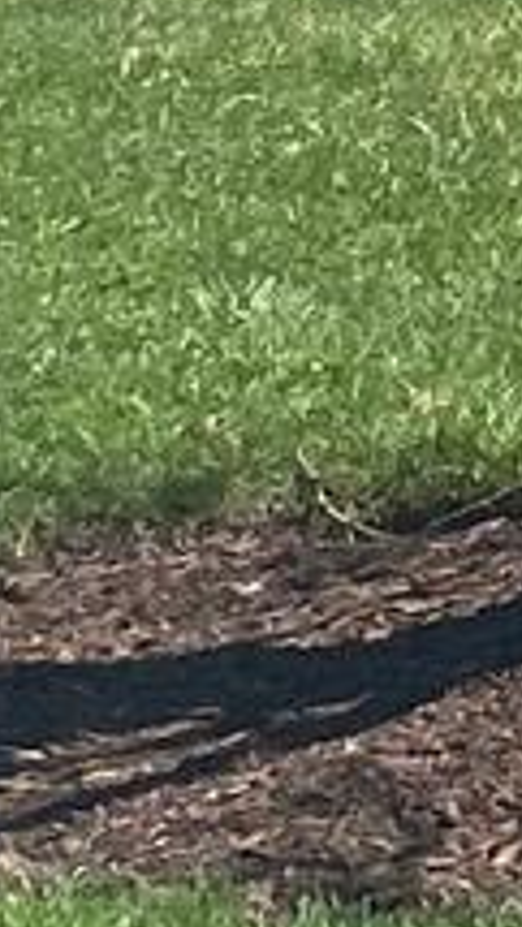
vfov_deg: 7.5
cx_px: 3326
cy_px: -1168
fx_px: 6641
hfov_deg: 3.7
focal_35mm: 270
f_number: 1.8
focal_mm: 4.25
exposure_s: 1/2571
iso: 32
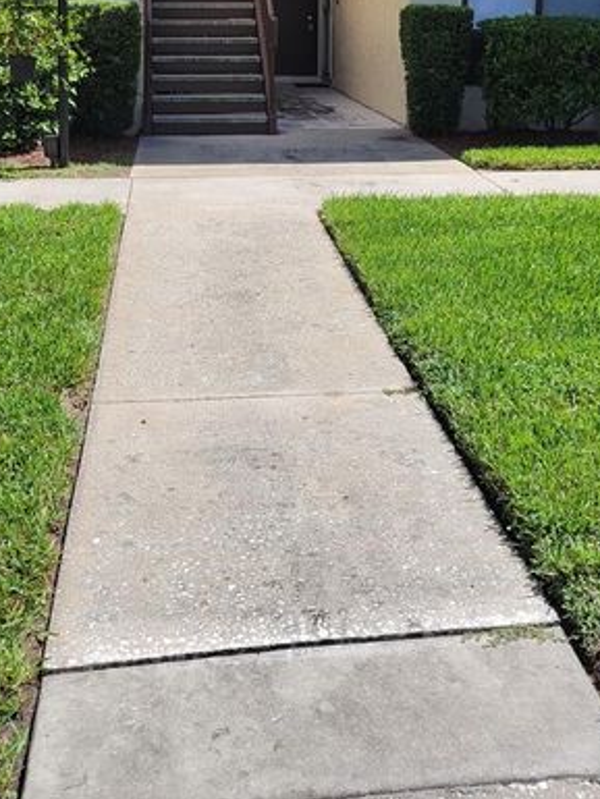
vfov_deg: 41.4
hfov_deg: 32.2
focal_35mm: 45
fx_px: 1039
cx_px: 320
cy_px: 248
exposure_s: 1/2000
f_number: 1.8
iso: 40
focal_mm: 5.4
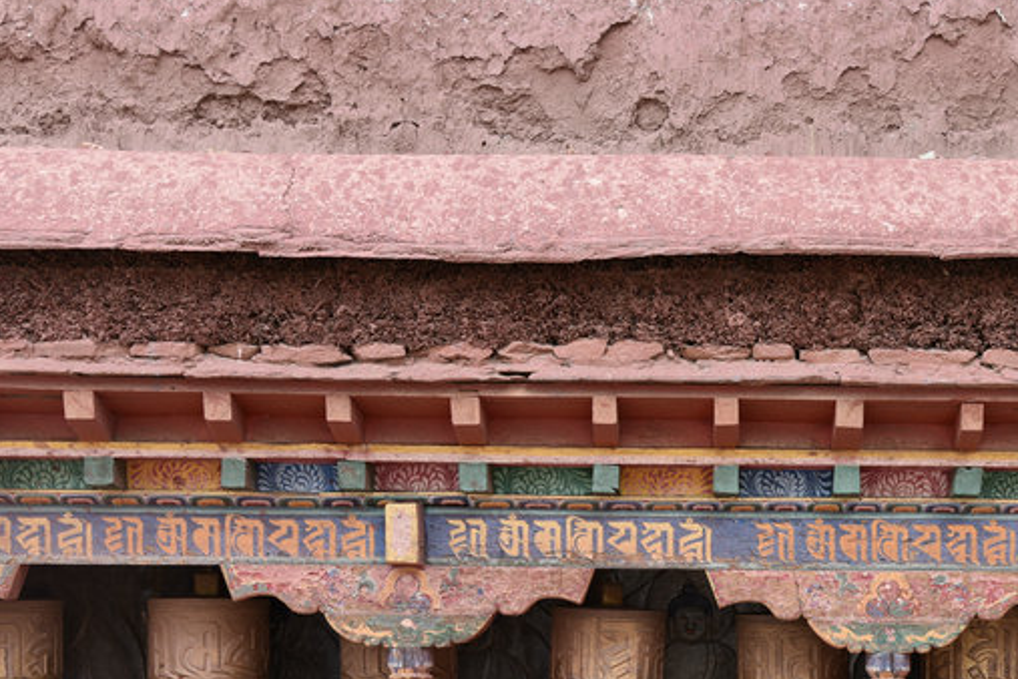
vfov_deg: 18.9
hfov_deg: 27.9
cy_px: 593
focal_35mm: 71
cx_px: 803
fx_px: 2008
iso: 400
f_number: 8
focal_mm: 40
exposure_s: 1/250
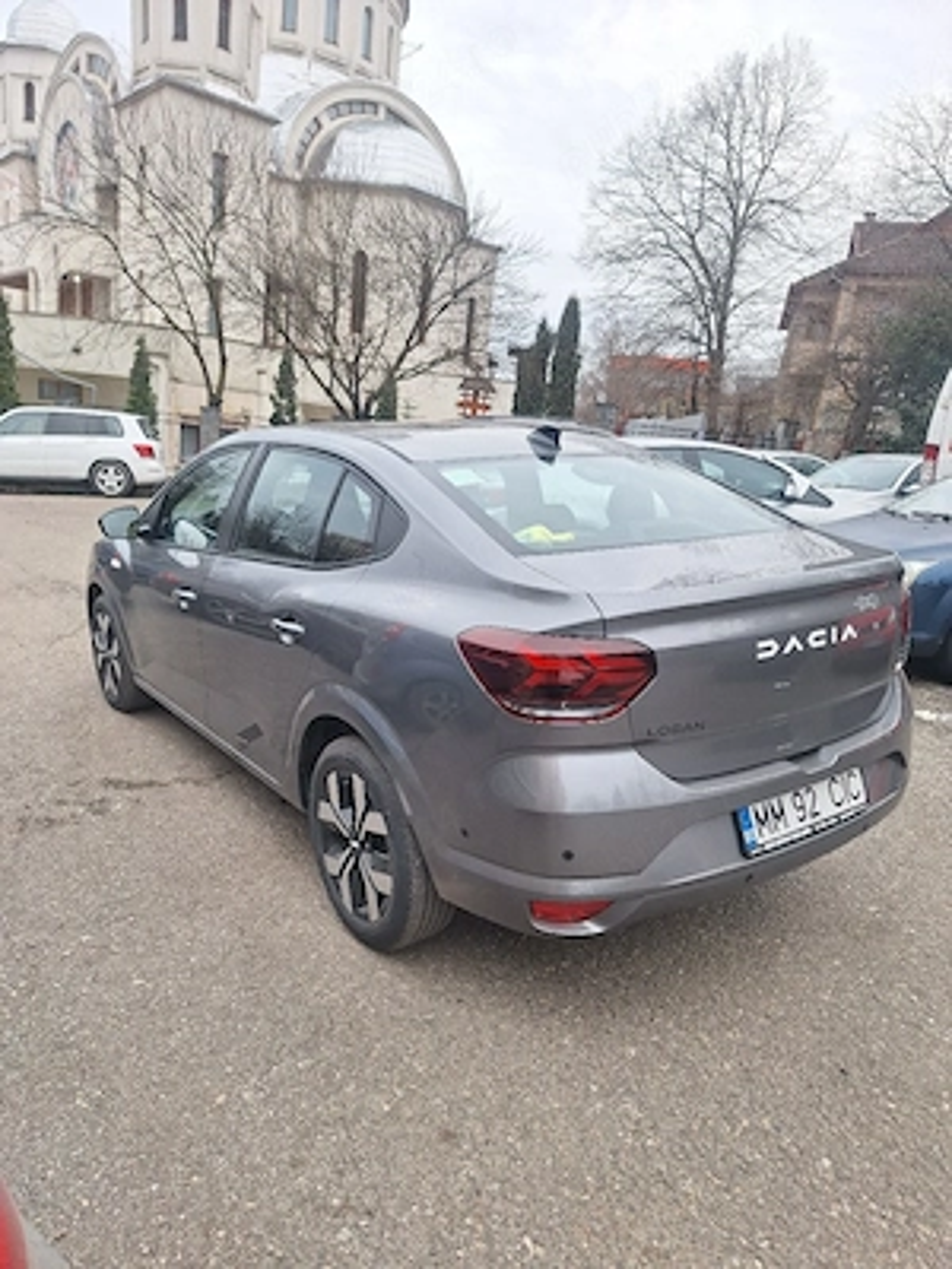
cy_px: 634
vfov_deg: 73.9
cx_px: 476
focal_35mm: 23
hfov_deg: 58.9
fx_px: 843
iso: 40
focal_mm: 5.54
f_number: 1.8
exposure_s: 1/141
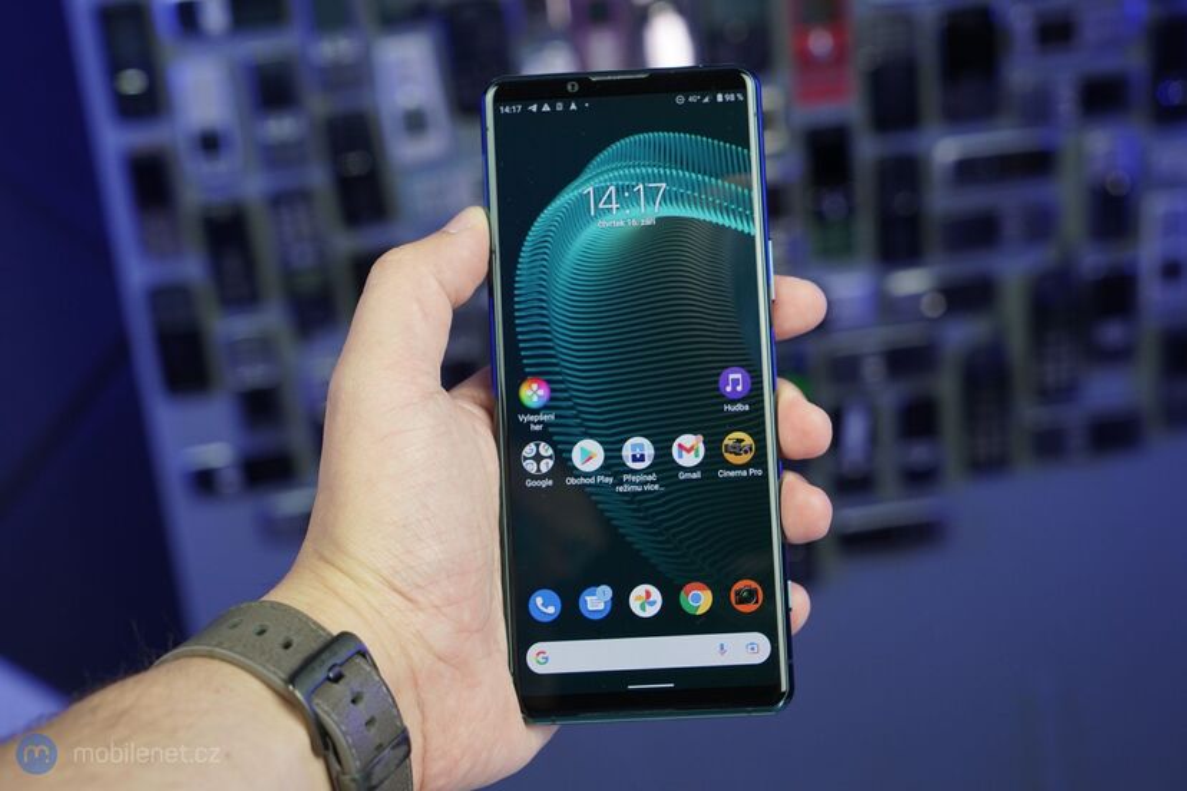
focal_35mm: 60
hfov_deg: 33.4
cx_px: 594
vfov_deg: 22.6
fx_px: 1978
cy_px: 396
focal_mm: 60
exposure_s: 1/160
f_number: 7.1
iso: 1600
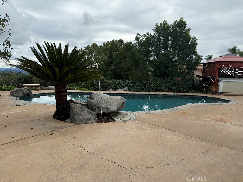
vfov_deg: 56.8
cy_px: 91
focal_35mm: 24
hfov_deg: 71.6
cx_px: 122
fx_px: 168
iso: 100
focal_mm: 6.76
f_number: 1.78
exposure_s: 1/3279
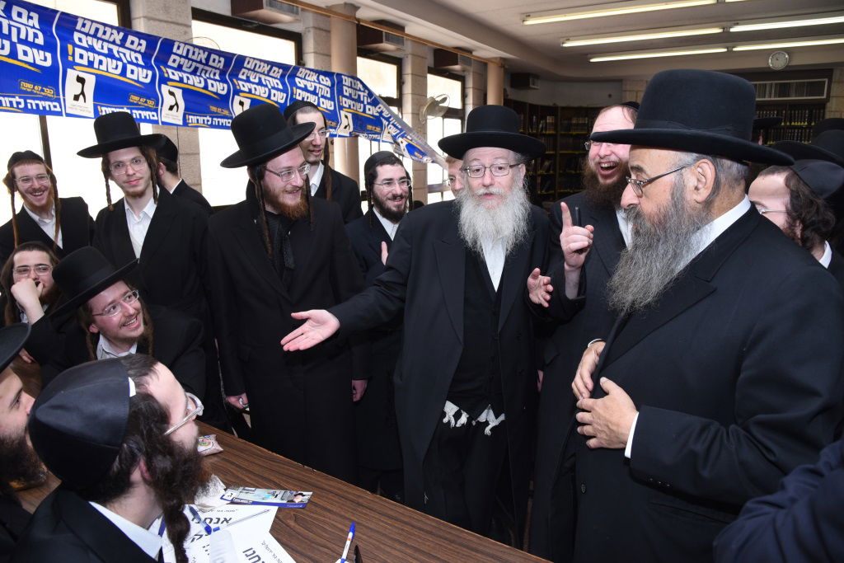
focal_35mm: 24
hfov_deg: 73.7
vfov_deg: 53.1
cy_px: 282
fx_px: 563
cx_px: 422
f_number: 6.3
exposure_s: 1/160
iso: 800
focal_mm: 24
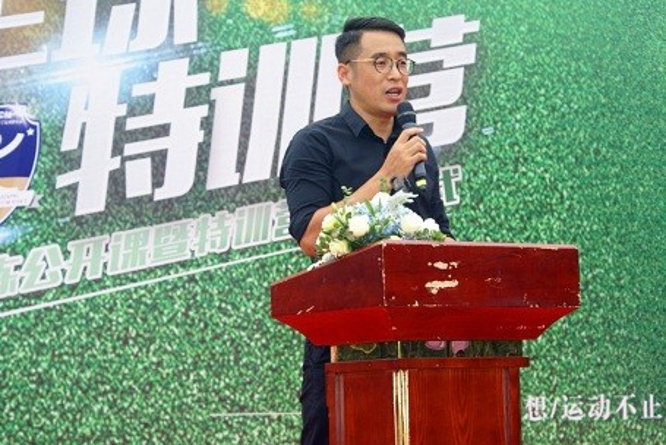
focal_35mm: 99
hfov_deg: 20.6
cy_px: 220
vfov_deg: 13.8
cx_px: 357
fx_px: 1833
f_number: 8
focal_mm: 60
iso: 100
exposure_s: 1/125
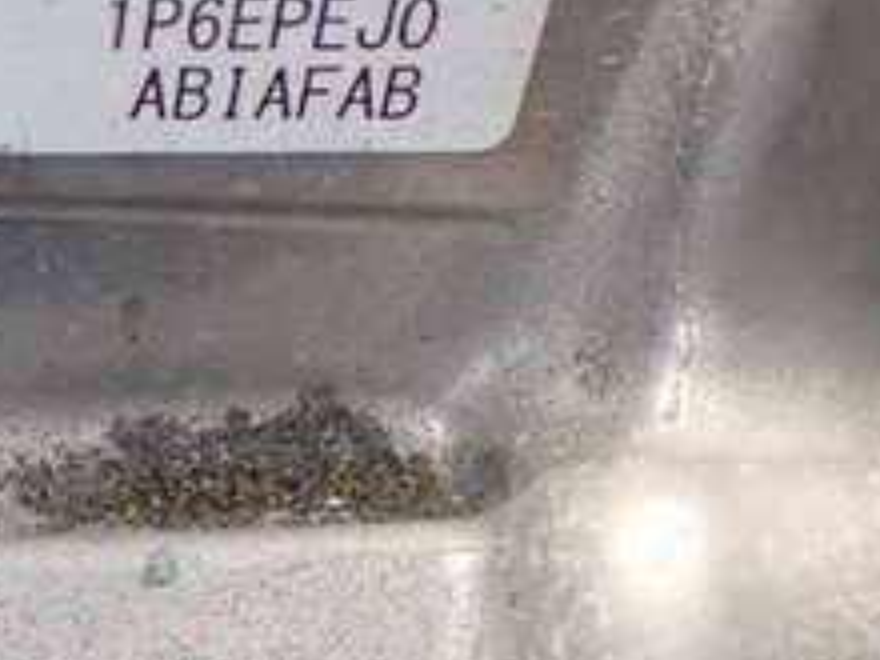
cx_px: -300
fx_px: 2085
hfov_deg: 21.3
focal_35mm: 82
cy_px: 436
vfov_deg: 17.9
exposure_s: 1/200
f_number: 2.3
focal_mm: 5.4
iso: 100
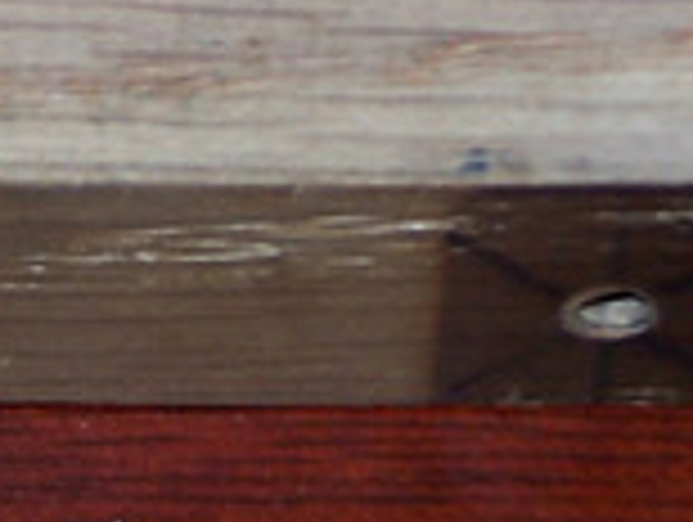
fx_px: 9765
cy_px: -544
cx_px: -99
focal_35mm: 487
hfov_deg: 4.1
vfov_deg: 3.0
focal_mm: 15.6
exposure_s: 1/90
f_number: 3.2
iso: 80
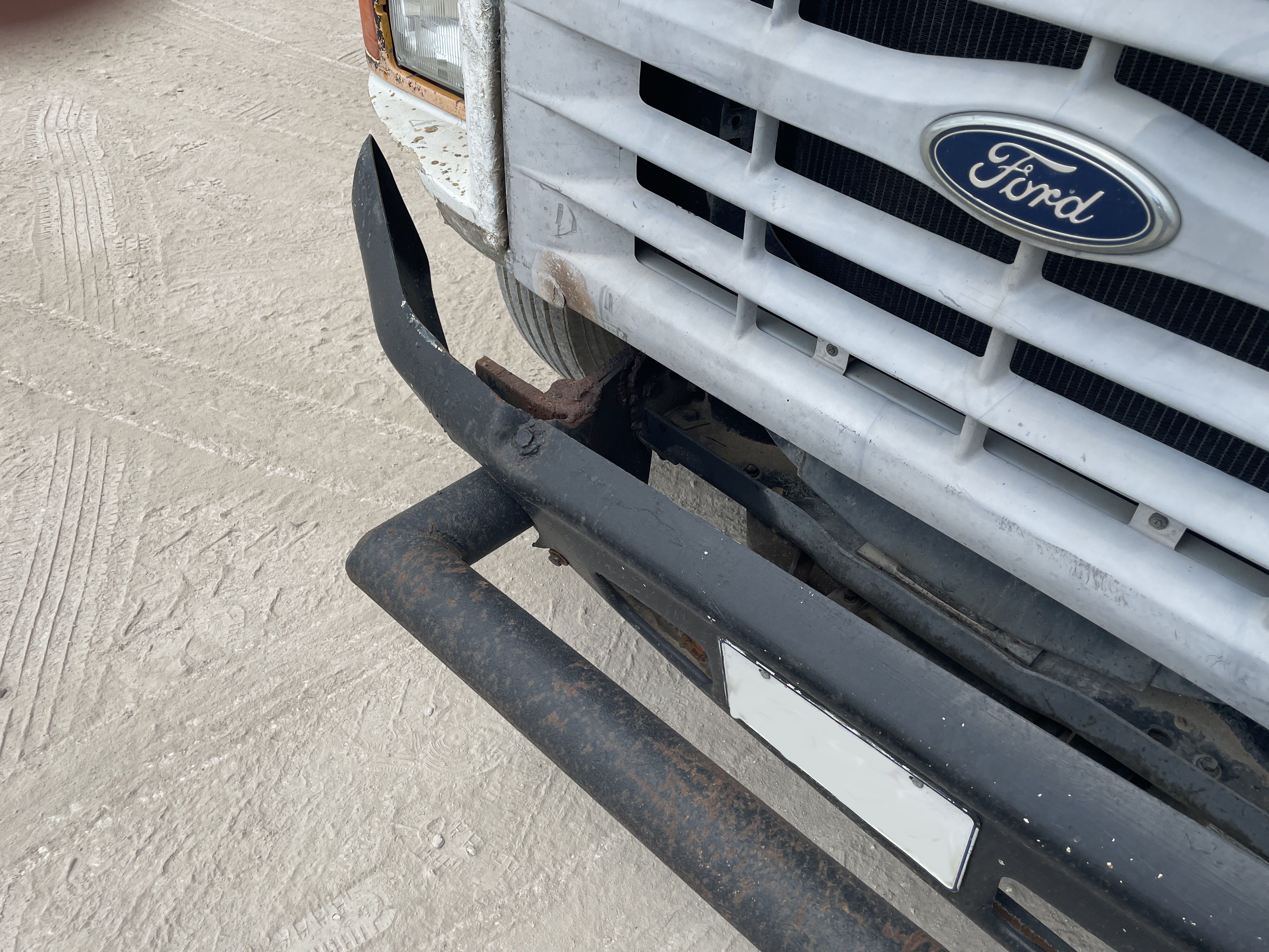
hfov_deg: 67.3
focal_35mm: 26
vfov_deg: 53.1
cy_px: 476
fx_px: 953
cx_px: 634
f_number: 1.6
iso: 32
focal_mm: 4.2
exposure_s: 1/2747
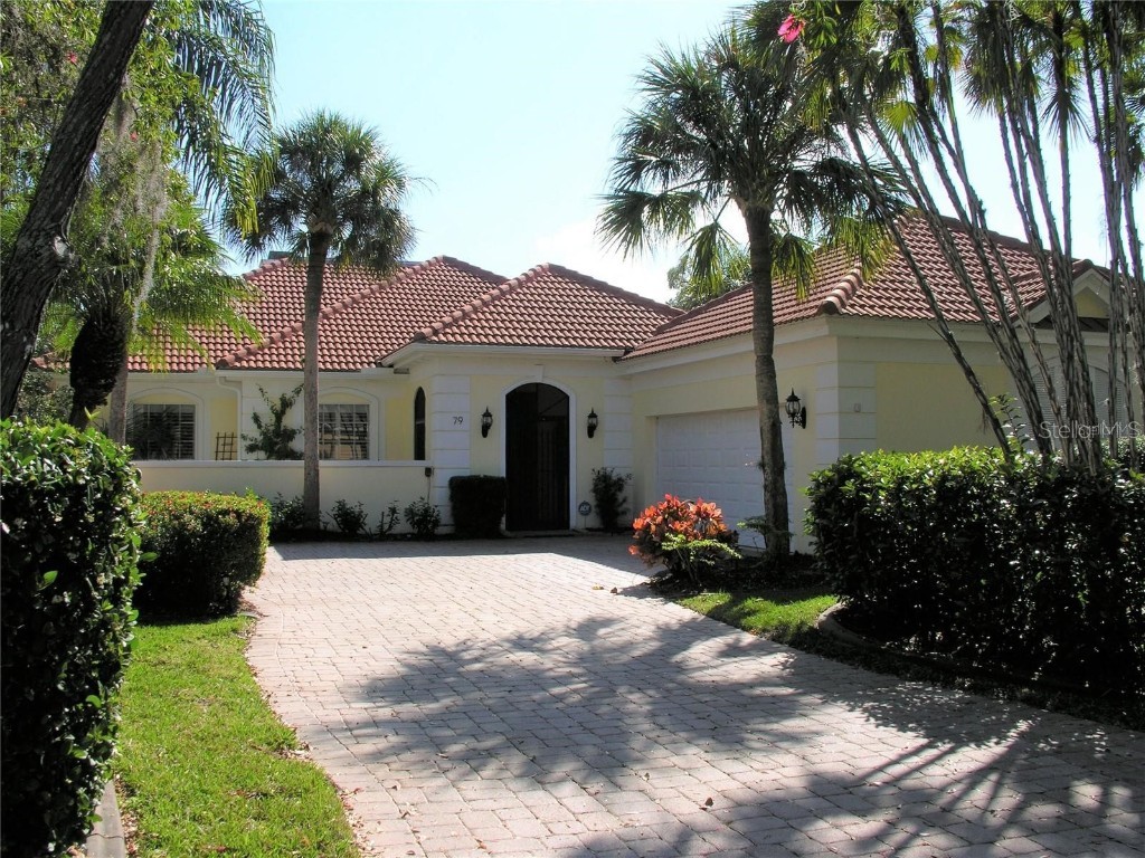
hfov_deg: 52.6
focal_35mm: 35
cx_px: 572
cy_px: 429
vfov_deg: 40.7
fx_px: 1158
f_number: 6.3
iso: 50
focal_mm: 8.9
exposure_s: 1/186
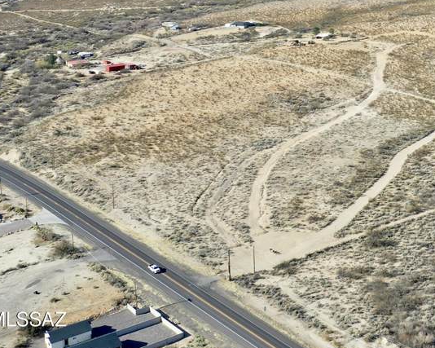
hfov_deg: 28.0
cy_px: 4
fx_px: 811
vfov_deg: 23.3
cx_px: 446
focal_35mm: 63
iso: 100
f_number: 5
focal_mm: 10.26
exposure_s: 1/320
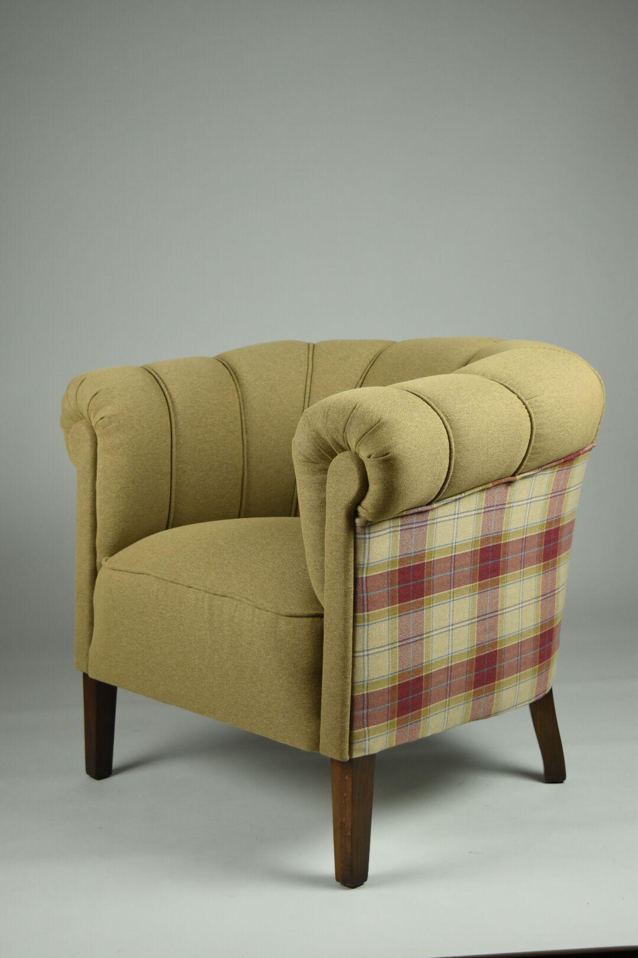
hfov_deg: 25.1
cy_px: 479
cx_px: 319
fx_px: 1435
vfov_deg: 36.9
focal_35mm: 54
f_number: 4.8
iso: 800
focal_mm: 36
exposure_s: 1/125
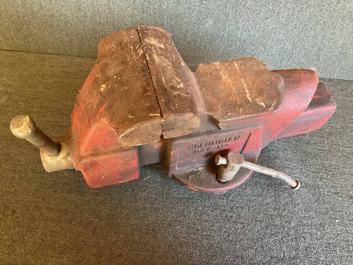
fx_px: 316
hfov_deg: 58.3
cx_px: 176
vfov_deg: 45.4
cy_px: 132
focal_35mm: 31
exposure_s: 1/50
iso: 320
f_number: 2.4
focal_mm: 3.3
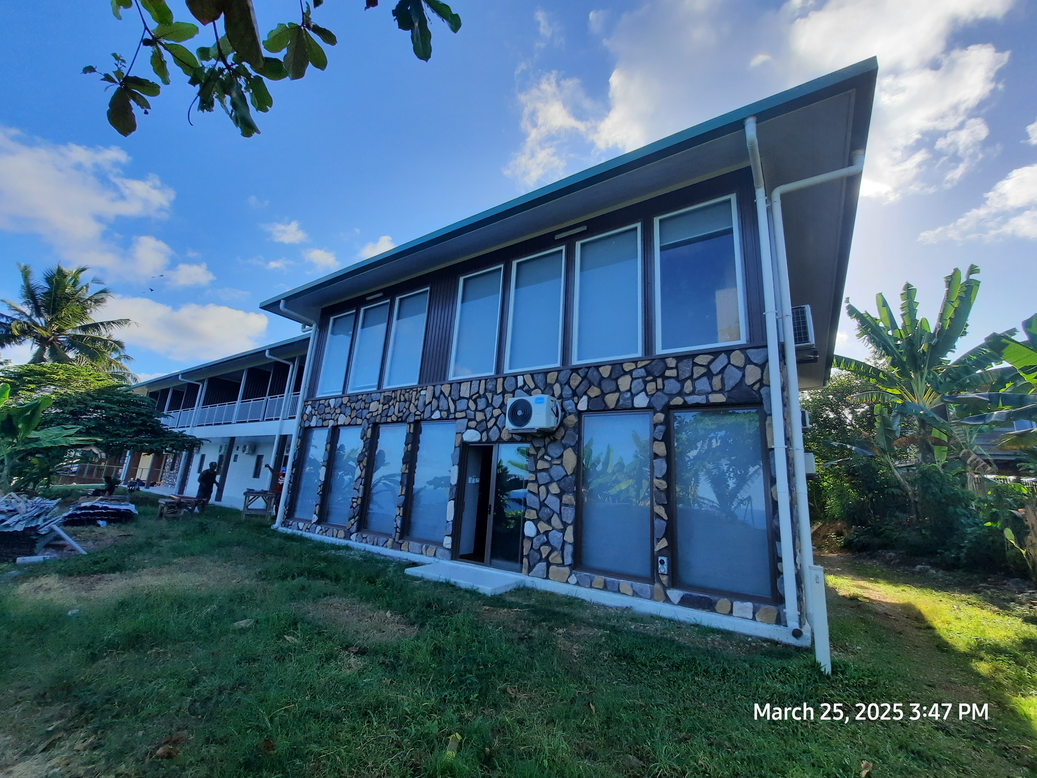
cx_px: 518
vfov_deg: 89.9
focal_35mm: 13
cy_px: 389
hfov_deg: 106.2
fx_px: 389
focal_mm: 1.74
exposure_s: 1/1000
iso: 40
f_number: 2.2
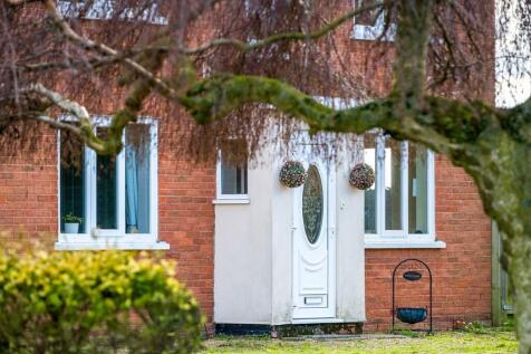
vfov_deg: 7.1
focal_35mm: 194
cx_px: 266
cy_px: 177
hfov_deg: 10.6
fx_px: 2860
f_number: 4
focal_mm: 129.2
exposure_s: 1/400
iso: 320
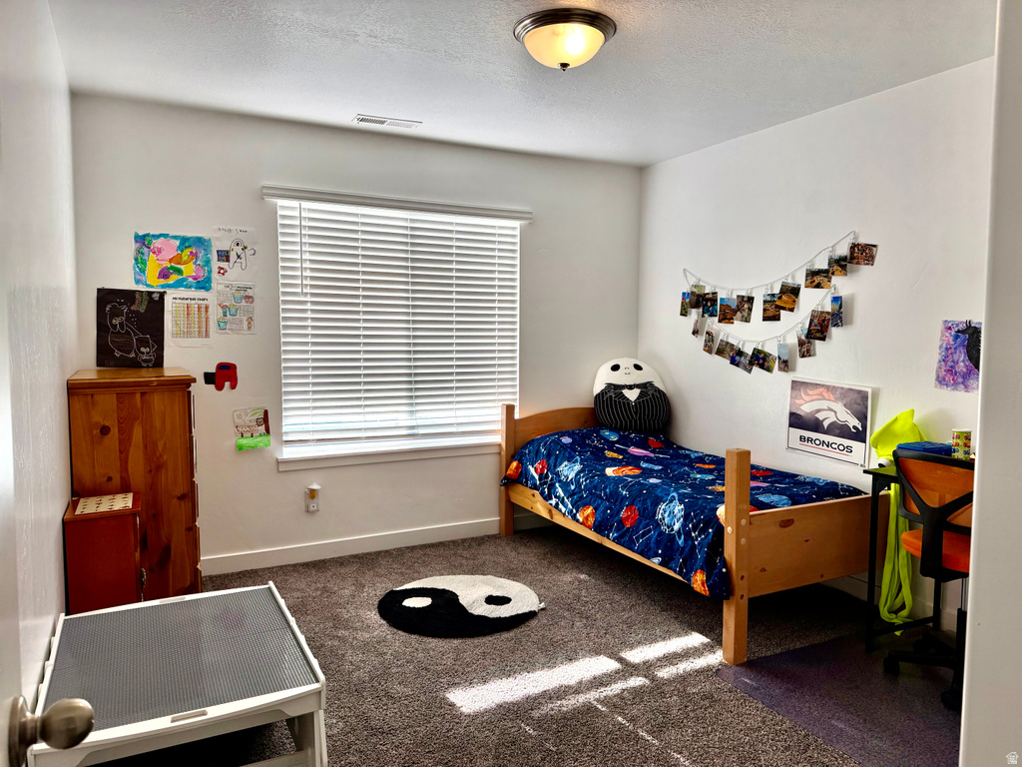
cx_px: 511
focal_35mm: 24
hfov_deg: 71.6
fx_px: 709
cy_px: 384
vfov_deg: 56.8
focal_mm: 6.76
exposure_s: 1/153
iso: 80
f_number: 1.78
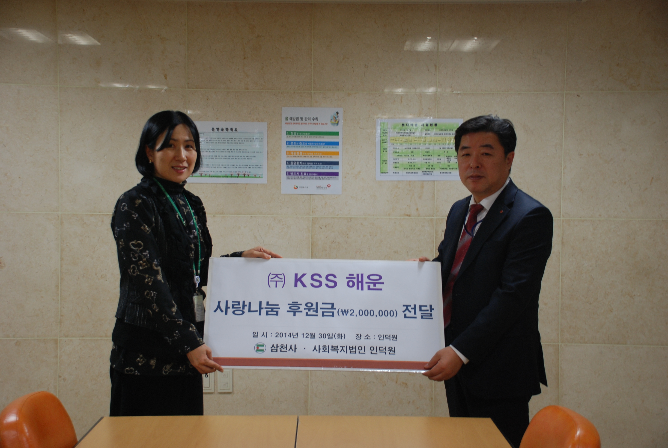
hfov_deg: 41.0
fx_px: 892
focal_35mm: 48
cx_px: 334
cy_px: 224
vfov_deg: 28.2
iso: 320
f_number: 4.2
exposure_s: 1/30
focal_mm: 32
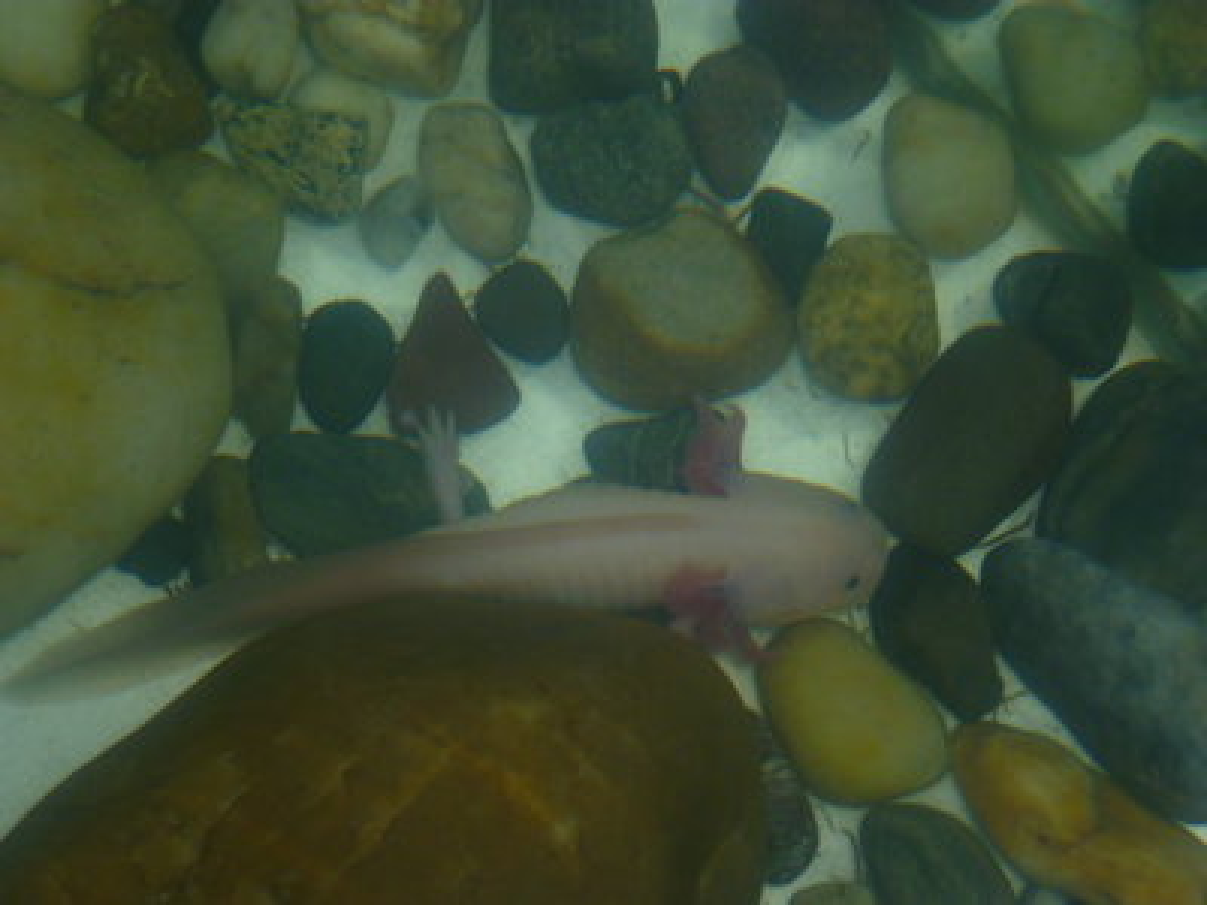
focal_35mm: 72
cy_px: 452
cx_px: 604
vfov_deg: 20.4
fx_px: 2511
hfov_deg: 27.0
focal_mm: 12.8
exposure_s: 1/40
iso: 125
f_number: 4.5
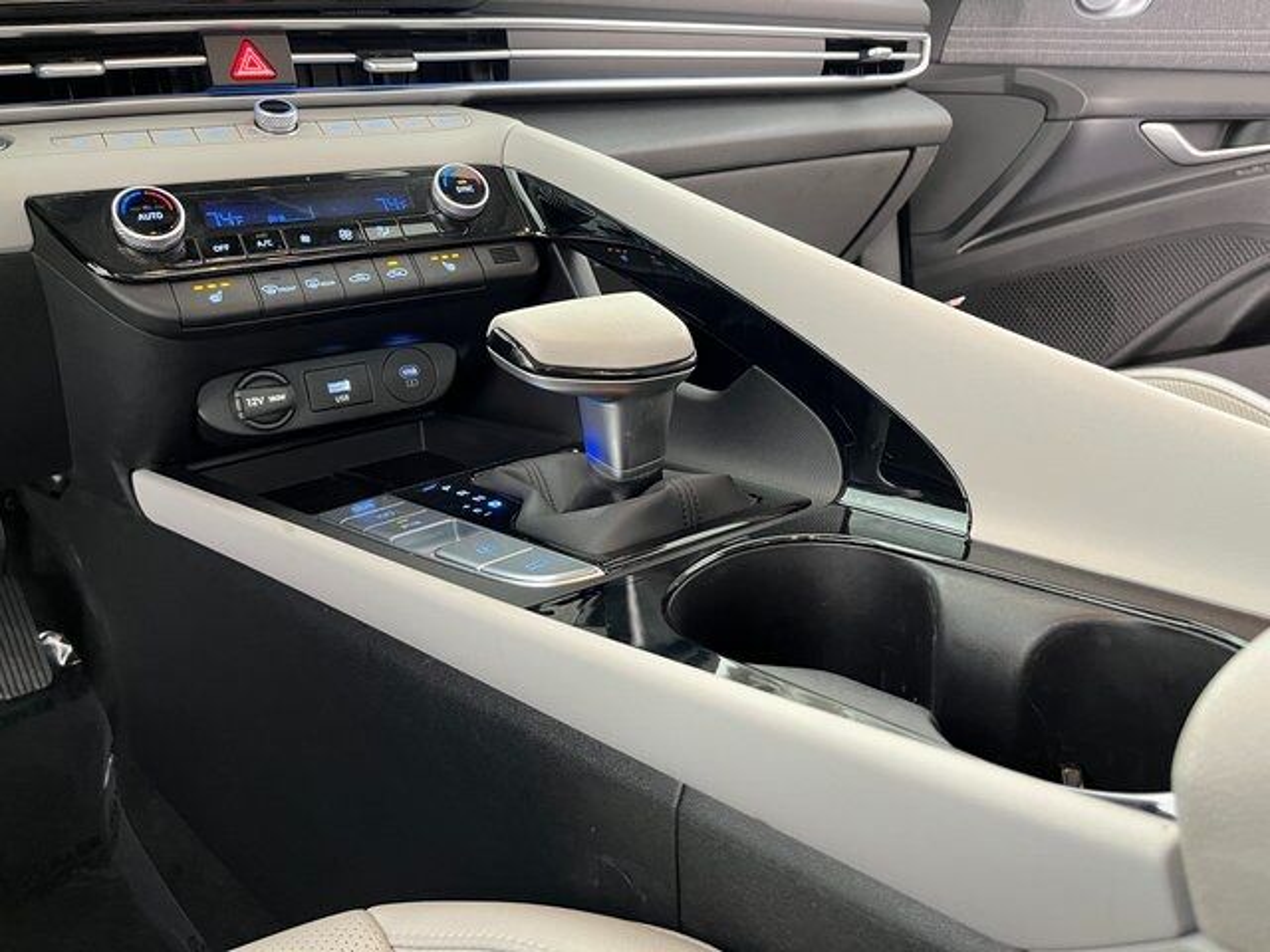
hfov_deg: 67.3
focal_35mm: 26
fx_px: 954
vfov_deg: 53.1
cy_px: 476
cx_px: 635
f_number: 1.6
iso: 500
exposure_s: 1/40
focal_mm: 5.1
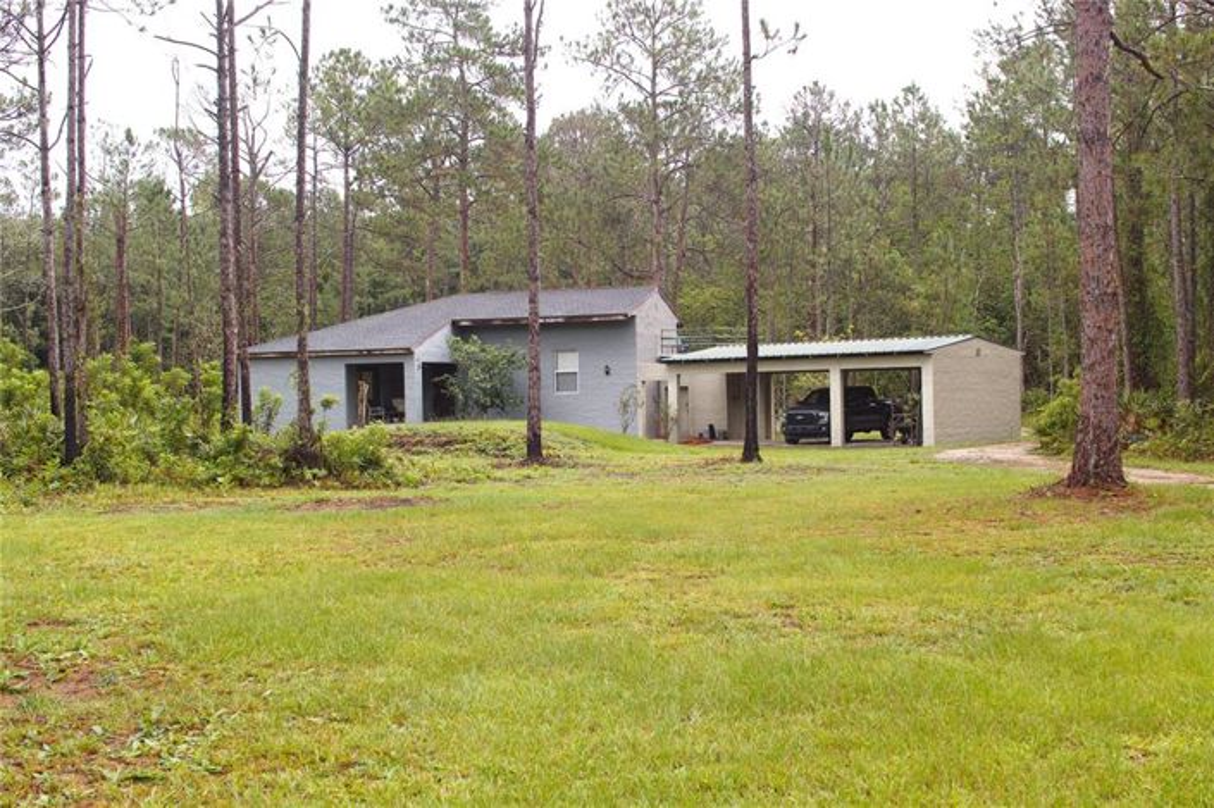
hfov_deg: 43.6
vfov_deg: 29.8
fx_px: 1516
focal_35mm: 45
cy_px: 404
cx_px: 607
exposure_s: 1/100
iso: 200
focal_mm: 30
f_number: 5.6
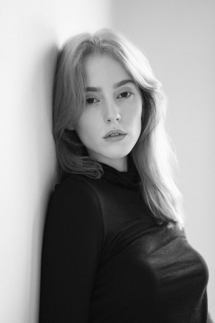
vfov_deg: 39.6
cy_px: 162
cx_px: 108
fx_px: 448
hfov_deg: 27.0
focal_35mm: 50
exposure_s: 1/125
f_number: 1.8
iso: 500
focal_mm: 50
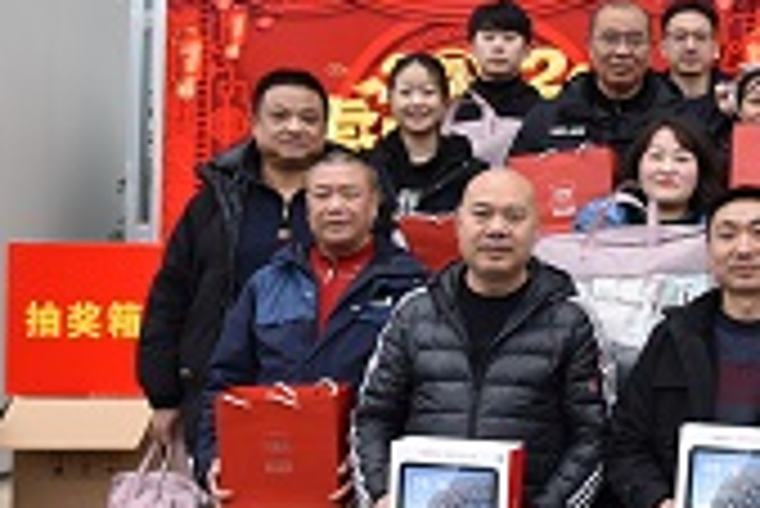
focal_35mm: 78
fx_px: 1648
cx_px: 845
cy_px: 229
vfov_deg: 17.5
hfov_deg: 24.2
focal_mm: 24
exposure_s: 1/250
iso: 400
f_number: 3.2
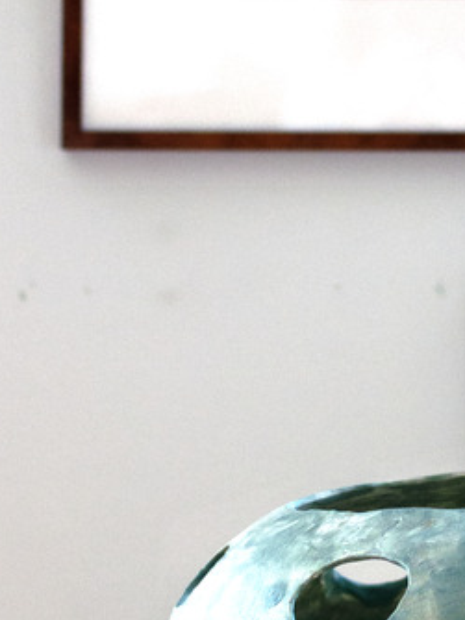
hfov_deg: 8.3
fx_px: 3167
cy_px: 389
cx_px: 532
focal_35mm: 177
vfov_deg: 11.2
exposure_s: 1/60
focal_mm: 35
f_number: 2.8
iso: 320
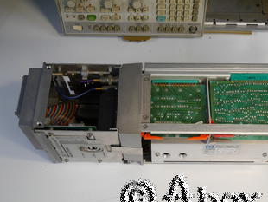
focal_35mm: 49
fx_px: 380
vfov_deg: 29.7
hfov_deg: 38.8
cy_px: 94
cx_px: 158
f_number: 13
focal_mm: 19
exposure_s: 1/5
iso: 400
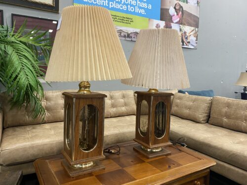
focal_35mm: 26
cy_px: 92
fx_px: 186
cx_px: 124
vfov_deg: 53.1
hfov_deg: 67.3
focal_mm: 4.25
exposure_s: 1/60
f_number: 1.8
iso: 400
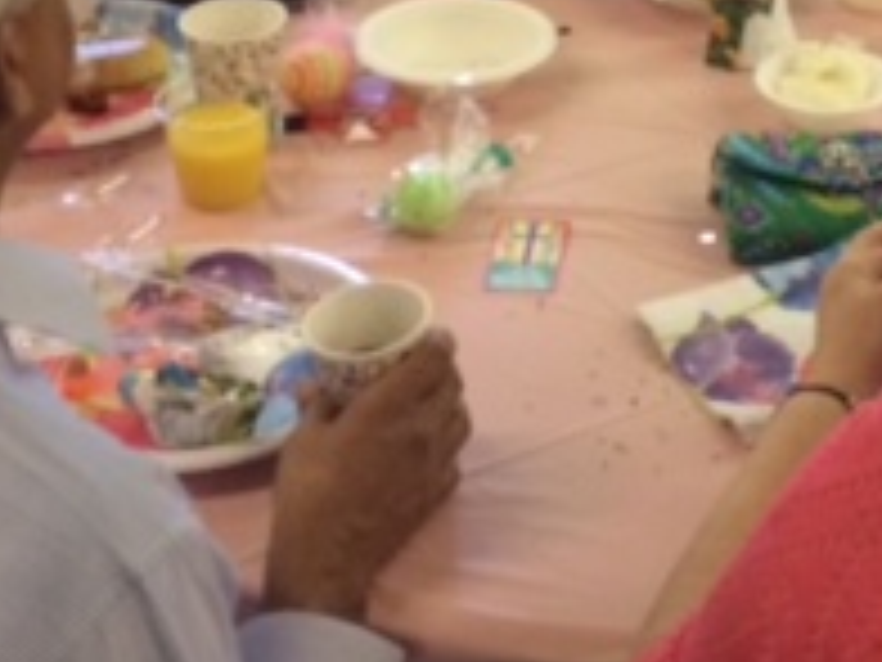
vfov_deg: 14.5
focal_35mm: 98
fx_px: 2497
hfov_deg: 19.7
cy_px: -158
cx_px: 788
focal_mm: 4.12
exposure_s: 1/30
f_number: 2.2
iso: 200
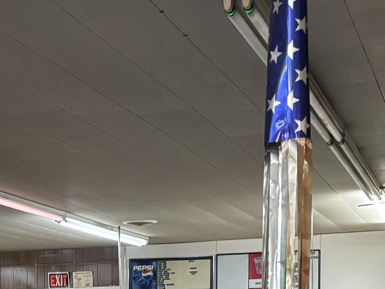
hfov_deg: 22.7
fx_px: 945
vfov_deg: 16.5
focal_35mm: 85
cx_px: 75
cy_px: 360
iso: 400
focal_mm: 5.96
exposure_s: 1/60
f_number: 1.6
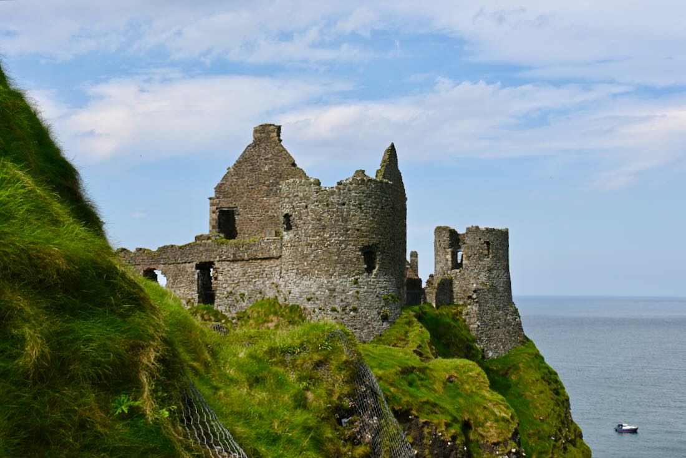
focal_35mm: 48
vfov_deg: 28.1
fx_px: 915
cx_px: 343
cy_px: 229
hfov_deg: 41.1
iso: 100
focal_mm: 32
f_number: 7.1
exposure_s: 1/400
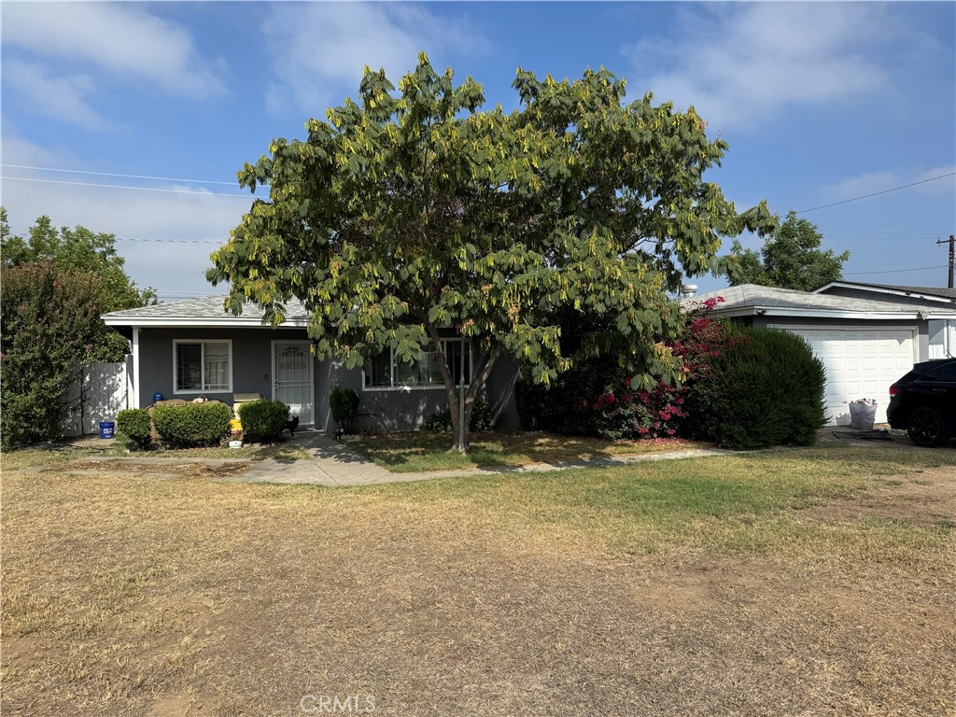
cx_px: 478
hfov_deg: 71.6
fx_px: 663
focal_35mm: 24
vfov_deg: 56.8
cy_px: 358
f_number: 1.78
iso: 80
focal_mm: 6.76
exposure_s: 1/4608
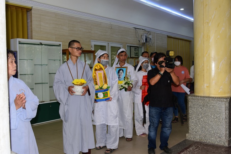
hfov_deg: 54.4
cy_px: 77
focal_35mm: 35
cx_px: 116
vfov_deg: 37.9
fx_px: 225
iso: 320
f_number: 5.6
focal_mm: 35
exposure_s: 1/80
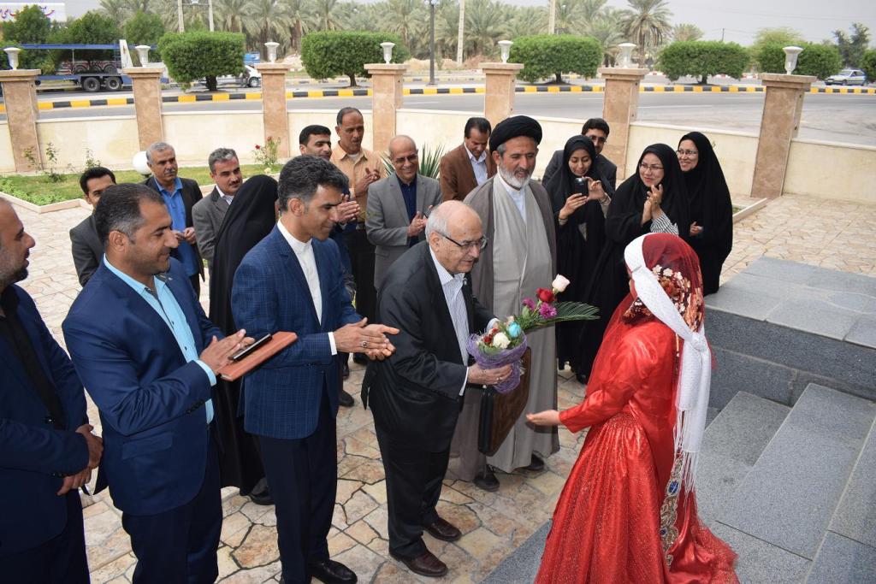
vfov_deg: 47.9
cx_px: 438
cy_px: 292
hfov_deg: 67.4
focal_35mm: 27
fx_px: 657
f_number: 5.6
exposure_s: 1/125
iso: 110
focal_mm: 18
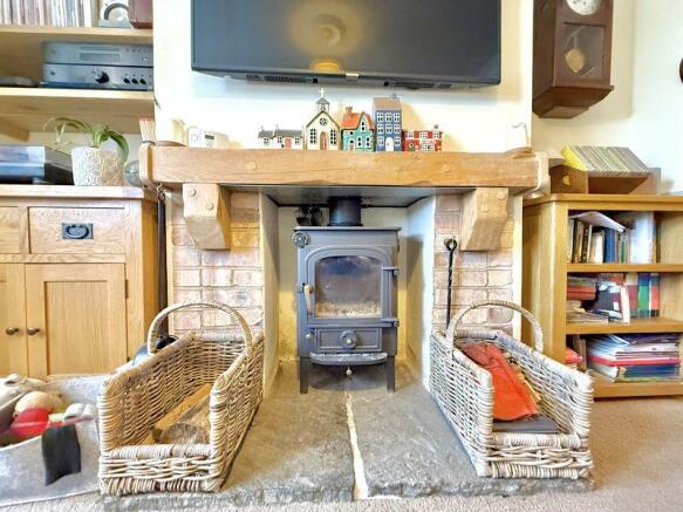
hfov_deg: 102.1
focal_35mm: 14
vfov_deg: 85.7
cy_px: 256
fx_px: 276
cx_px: 342
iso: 640
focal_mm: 2.22
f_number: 2.2
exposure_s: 1/50
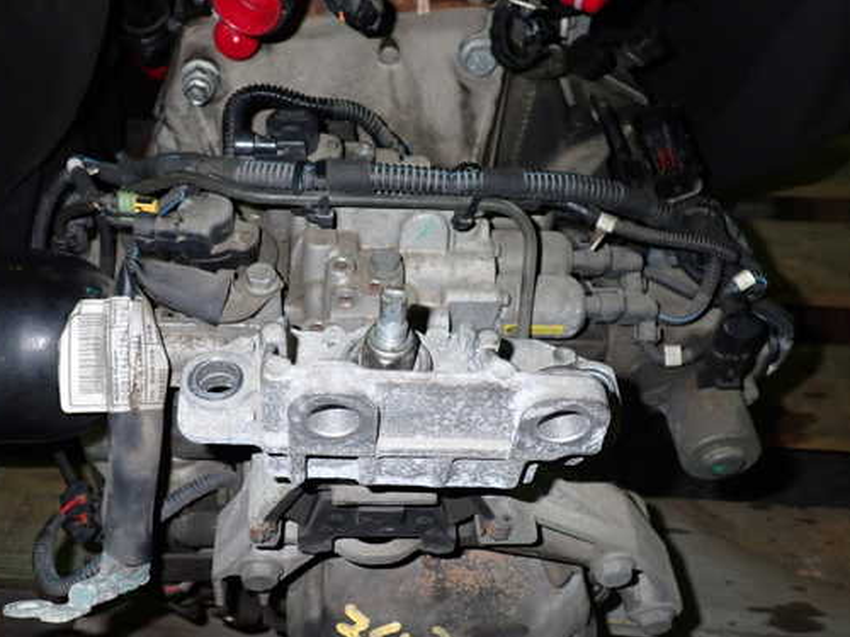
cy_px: 326
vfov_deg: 39.7
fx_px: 884
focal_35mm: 36
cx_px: 379
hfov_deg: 51.3
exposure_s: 1/30
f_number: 6.3
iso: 400
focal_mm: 5.4
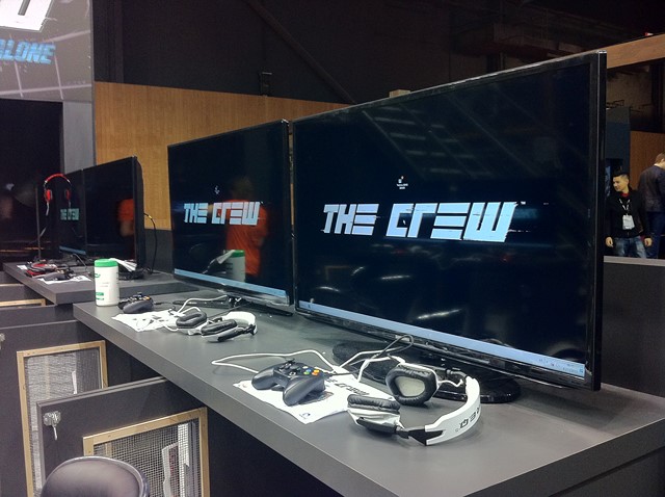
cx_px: 332
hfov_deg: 52.7
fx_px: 671
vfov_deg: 40.6
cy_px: 248
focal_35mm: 35
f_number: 2.8
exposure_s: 1/17
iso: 200
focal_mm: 3.85
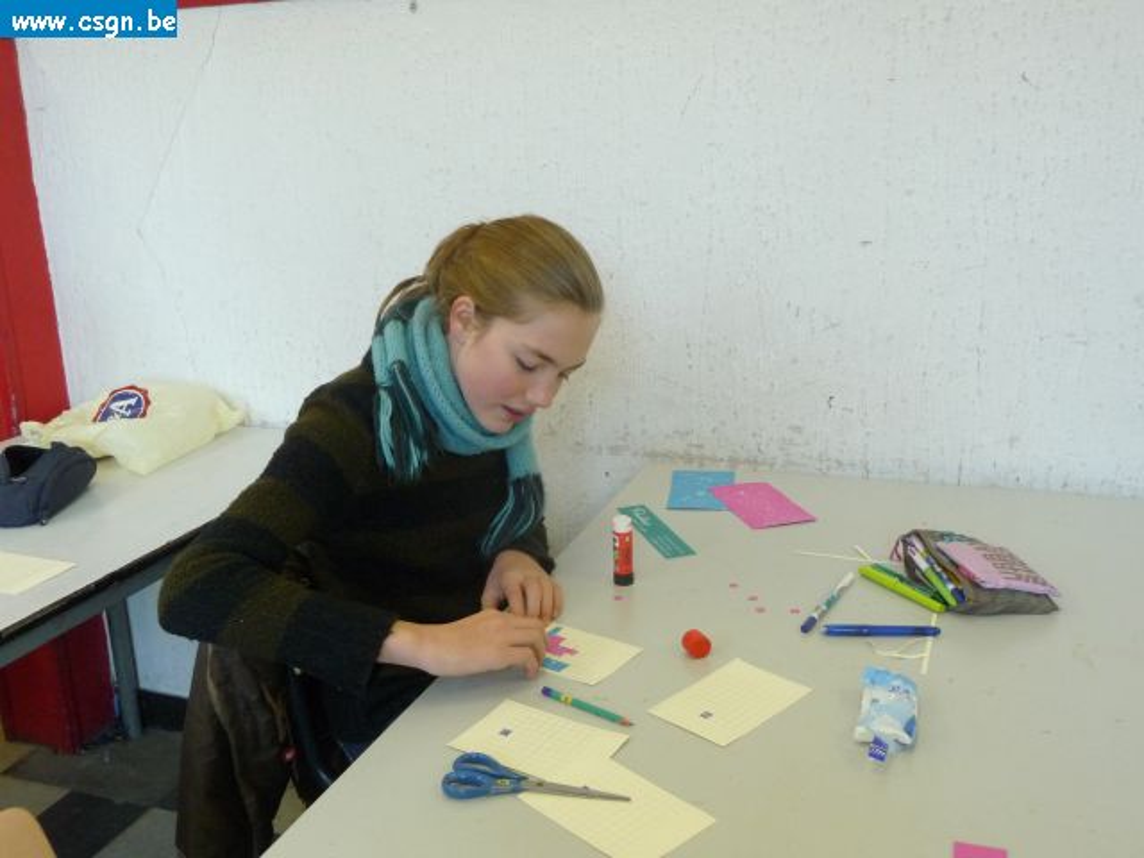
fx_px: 1124
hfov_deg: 54.0
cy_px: 429
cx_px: 572
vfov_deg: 41.8
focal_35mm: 34
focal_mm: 5.6
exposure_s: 1/25
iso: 400
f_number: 3.6
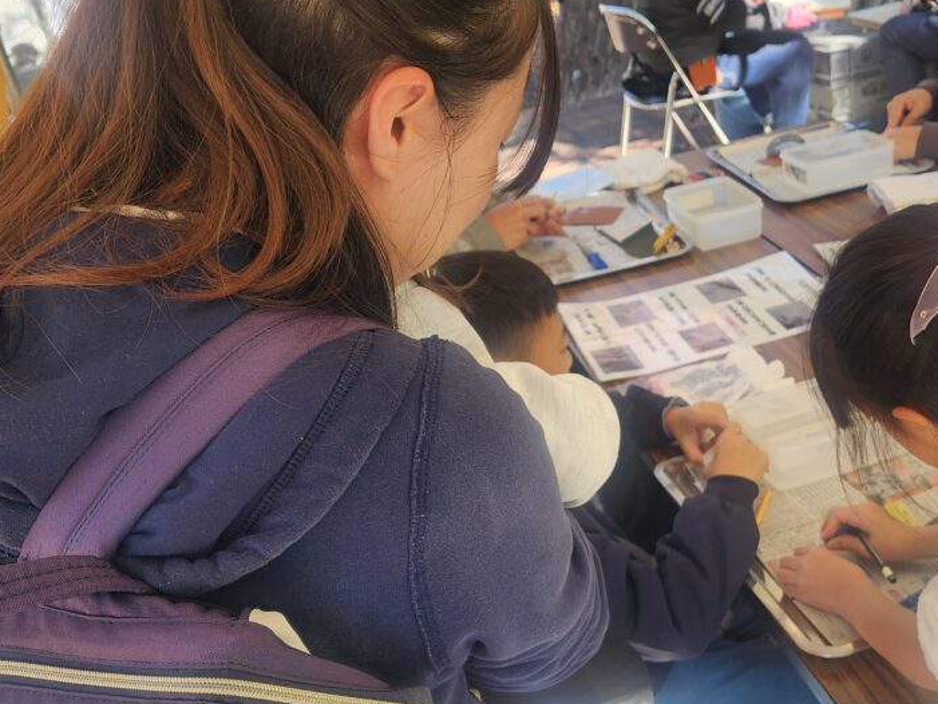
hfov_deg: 44.4
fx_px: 1138
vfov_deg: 34.1
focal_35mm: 42
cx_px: 593
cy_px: 454
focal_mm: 6.4
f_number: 1.8
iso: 40
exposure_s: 1/180
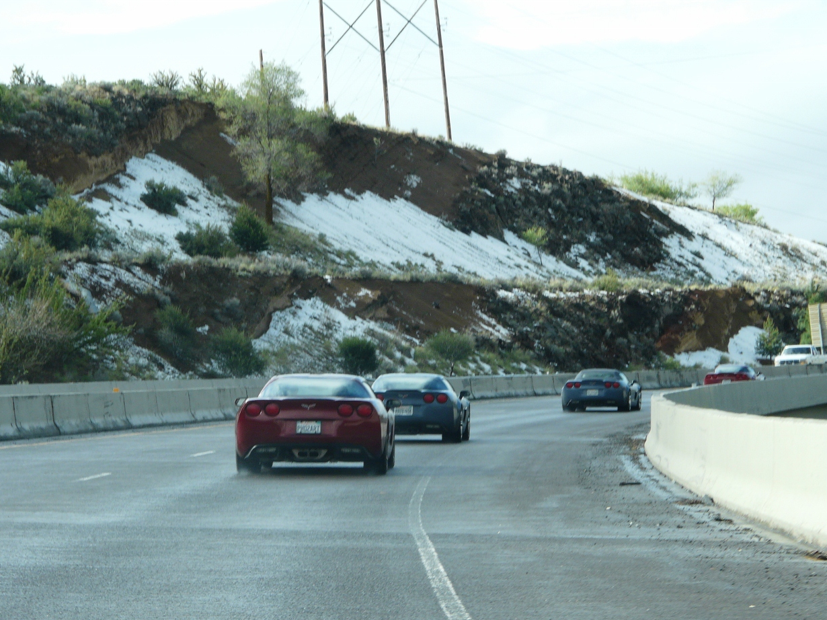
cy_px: 307
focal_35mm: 153
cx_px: 406
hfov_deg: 12.9
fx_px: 3655
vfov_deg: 9.7
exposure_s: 1/250
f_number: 5
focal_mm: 24.2
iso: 100
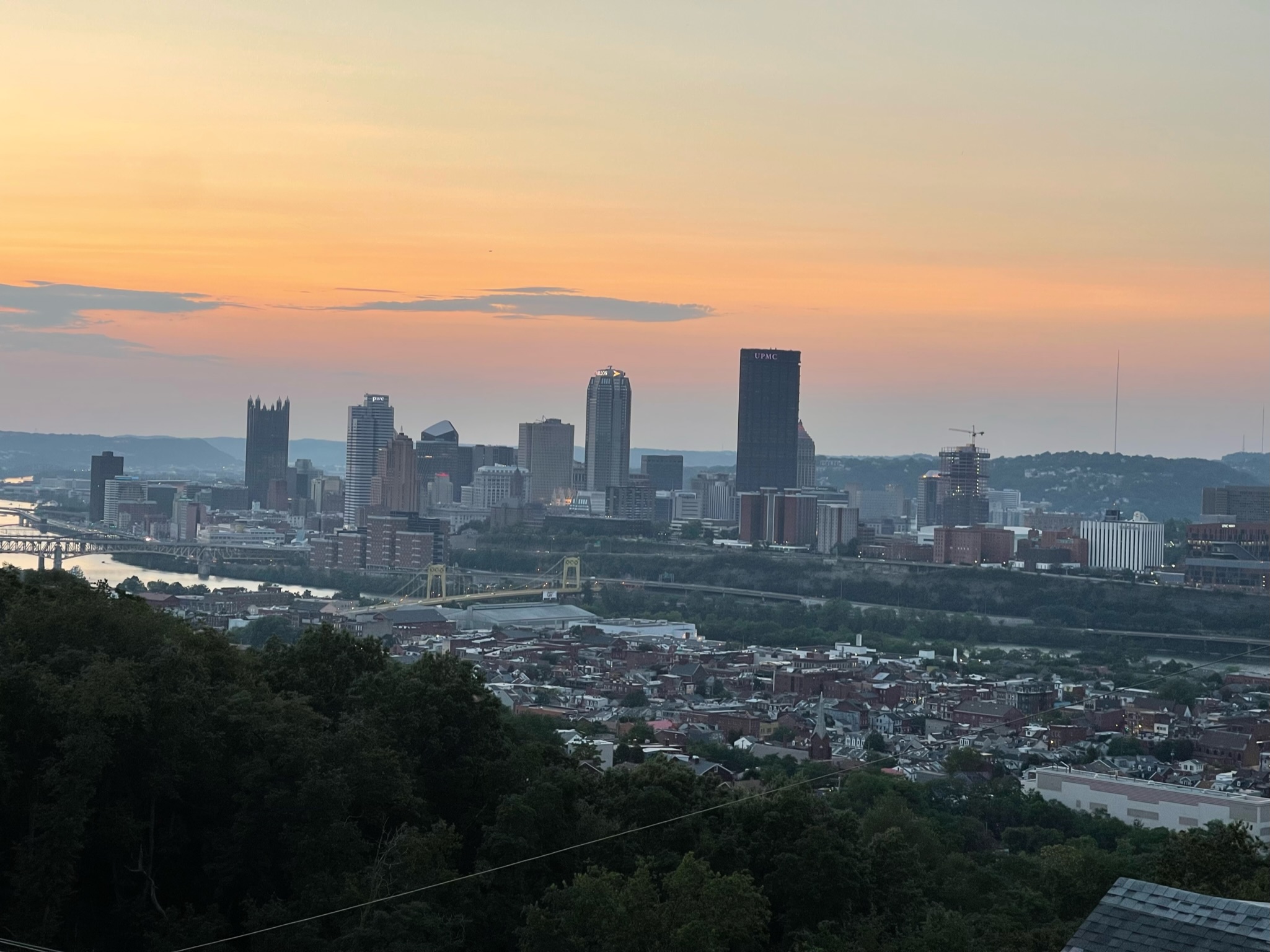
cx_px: 635
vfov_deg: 22.9
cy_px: 476
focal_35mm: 64
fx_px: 2348
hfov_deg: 30.3
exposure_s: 1/99
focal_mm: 7.5
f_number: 2.2
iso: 25
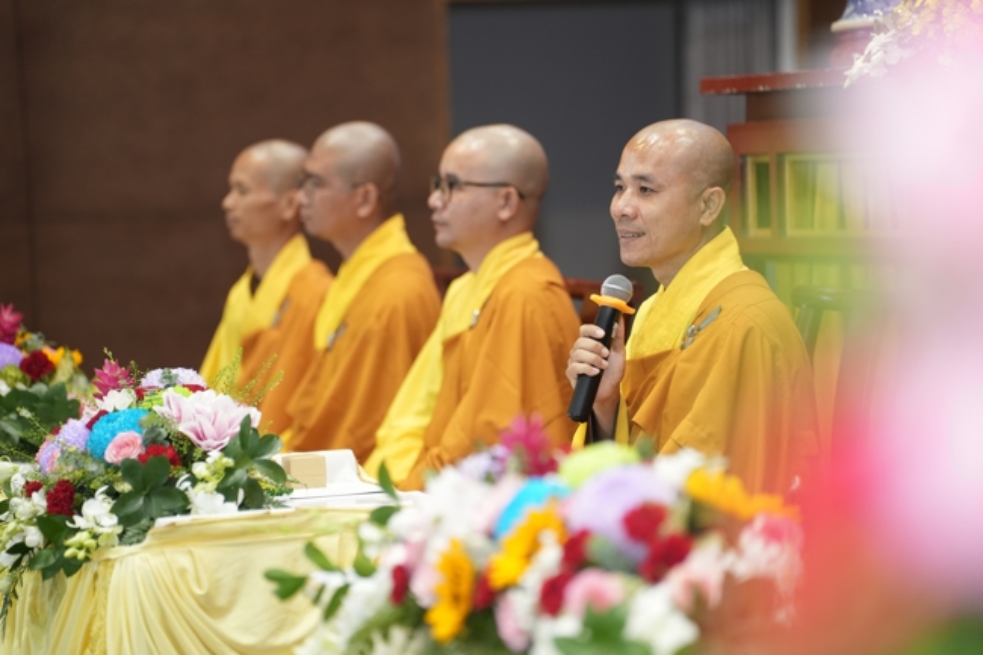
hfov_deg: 13.7
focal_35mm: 150
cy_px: 328
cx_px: 492
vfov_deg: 9.1
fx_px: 4095
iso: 1600
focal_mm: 150
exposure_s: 1/200
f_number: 2.8
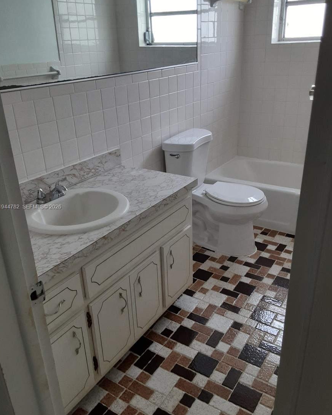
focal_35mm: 29
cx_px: 162
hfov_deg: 49.9
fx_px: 356
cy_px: 207
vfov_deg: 60.5
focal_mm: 2.91
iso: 50
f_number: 1.9
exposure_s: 1/60
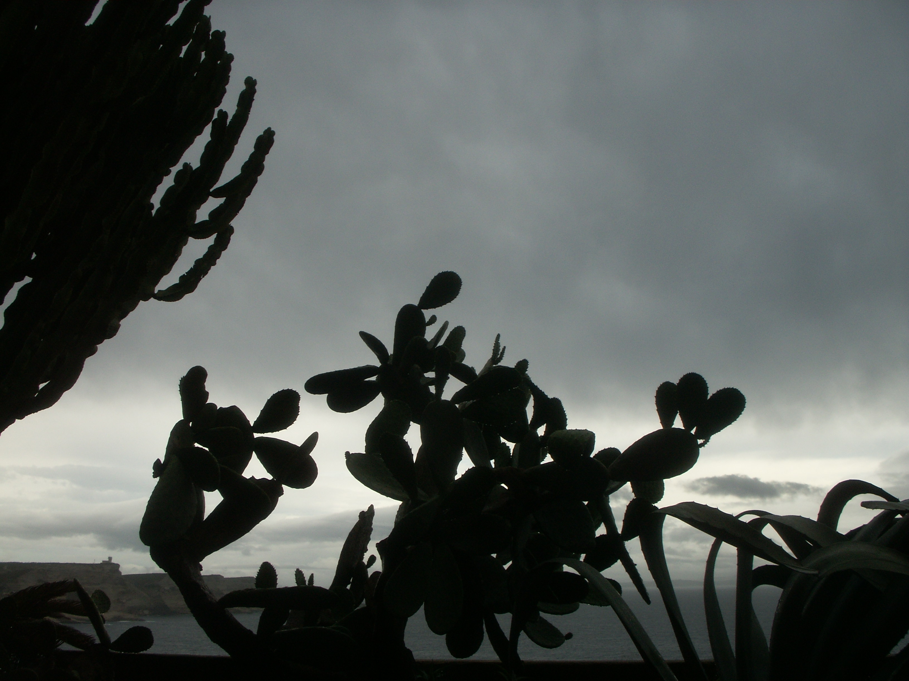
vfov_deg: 38.7
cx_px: 454
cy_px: 340
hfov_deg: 50.1
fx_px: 972
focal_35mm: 37
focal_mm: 7.7
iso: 50
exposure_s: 1/100
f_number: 7.1
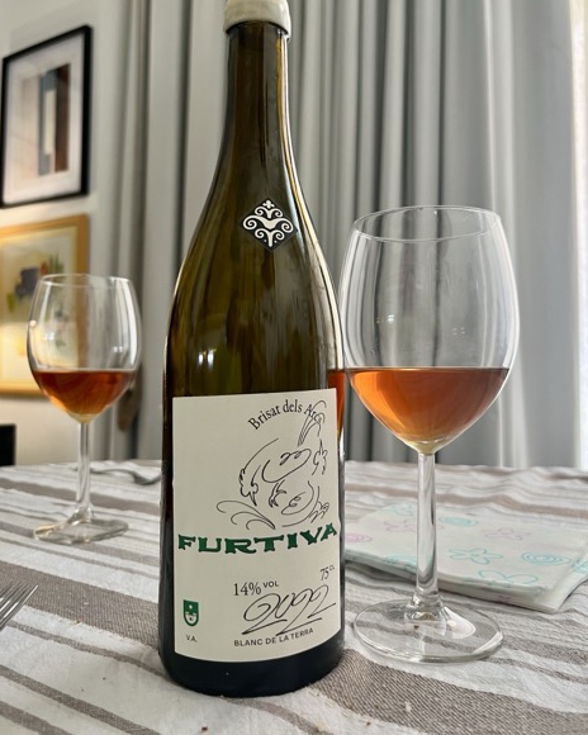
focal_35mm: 28
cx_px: 300
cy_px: 342
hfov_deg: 51.5
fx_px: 609
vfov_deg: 62.1
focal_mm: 5.1
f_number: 1.6
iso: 100
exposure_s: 1/50
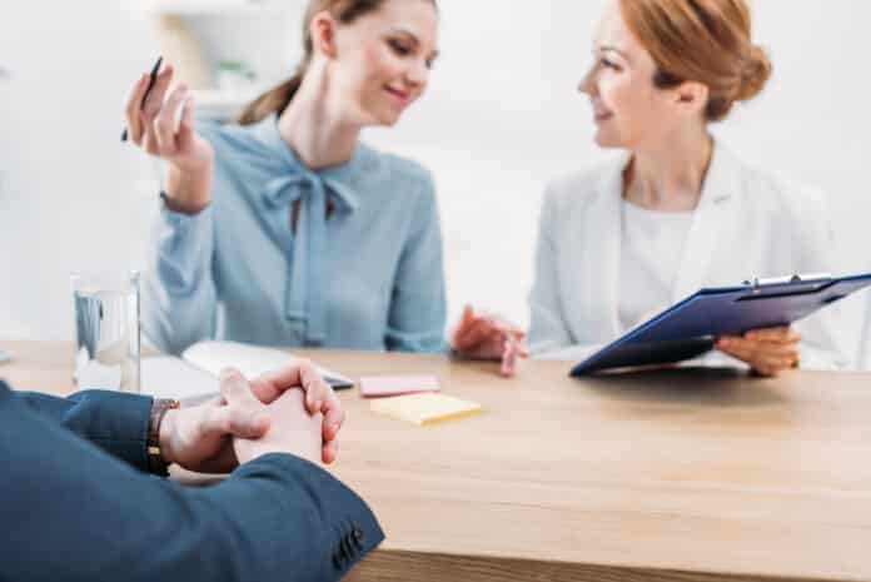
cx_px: 436
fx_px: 1210
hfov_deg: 39.6
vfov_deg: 27.0
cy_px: 291
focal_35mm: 50
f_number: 3.5
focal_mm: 50
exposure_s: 1/200
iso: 250
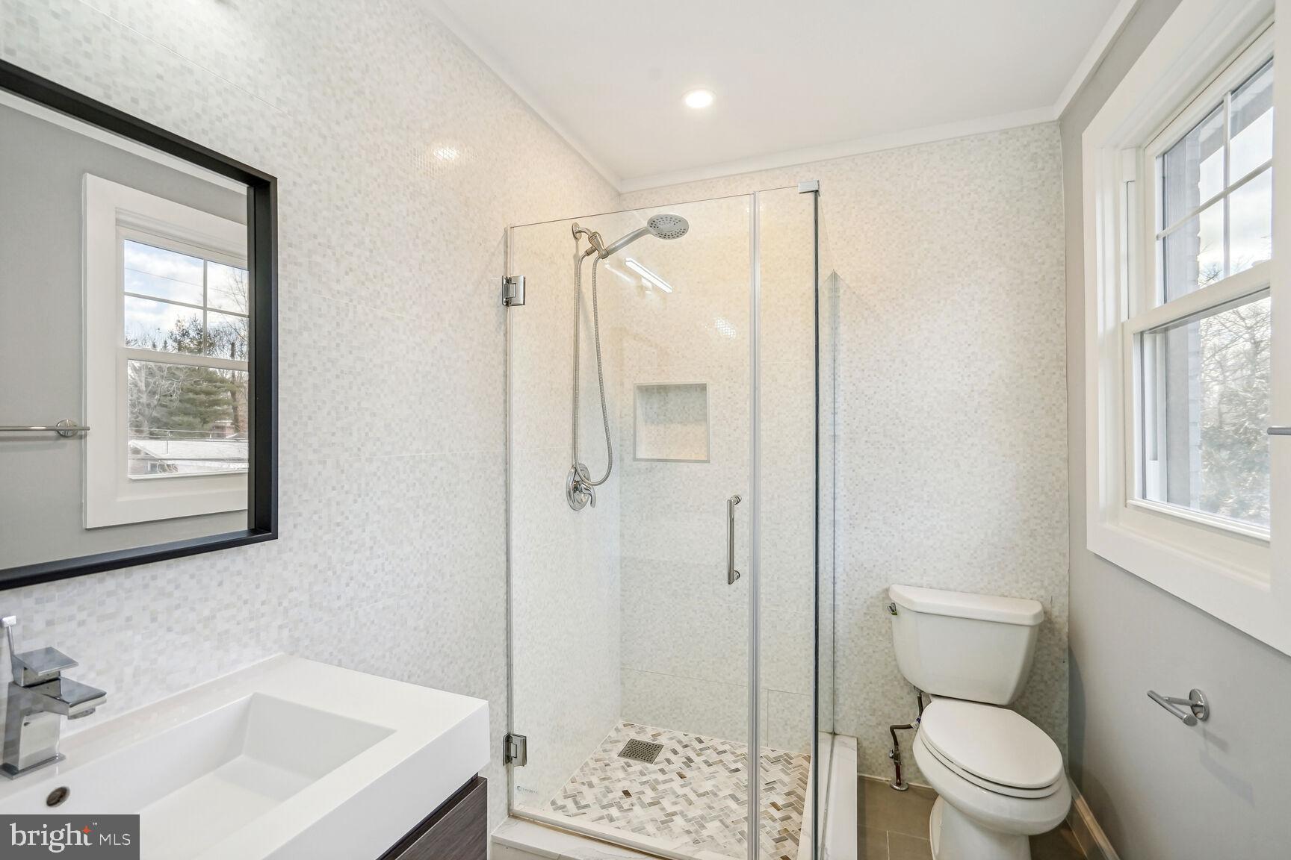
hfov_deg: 96.7
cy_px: 430
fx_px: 574
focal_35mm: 16
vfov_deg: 73.7
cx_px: 646
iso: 800
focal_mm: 16
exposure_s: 1/160
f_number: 8
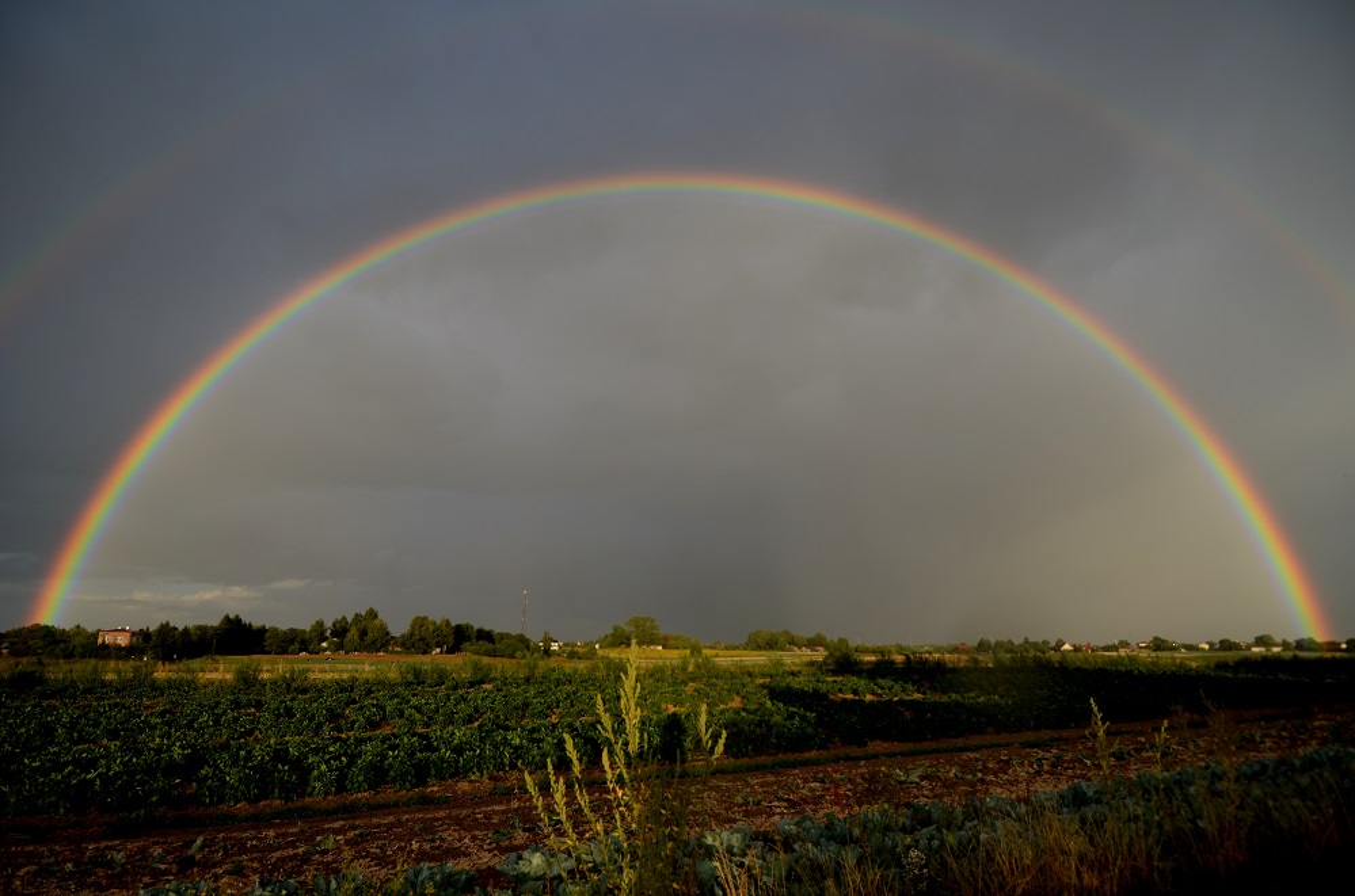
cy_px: 448
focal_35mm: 18
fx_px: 676
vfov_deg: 67.1
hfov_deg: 90.1
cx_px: 678
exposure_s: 1/500
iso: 125
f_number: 4.5
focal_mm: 12
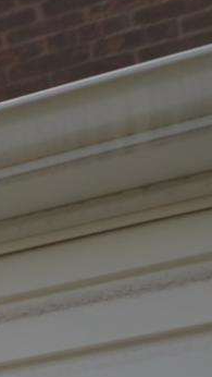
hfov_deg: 8.6
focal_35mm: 93
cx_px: -562
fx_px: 928
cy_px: 675
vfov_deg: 18.2
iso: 100
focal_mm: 10
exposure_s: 1/800
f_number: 4
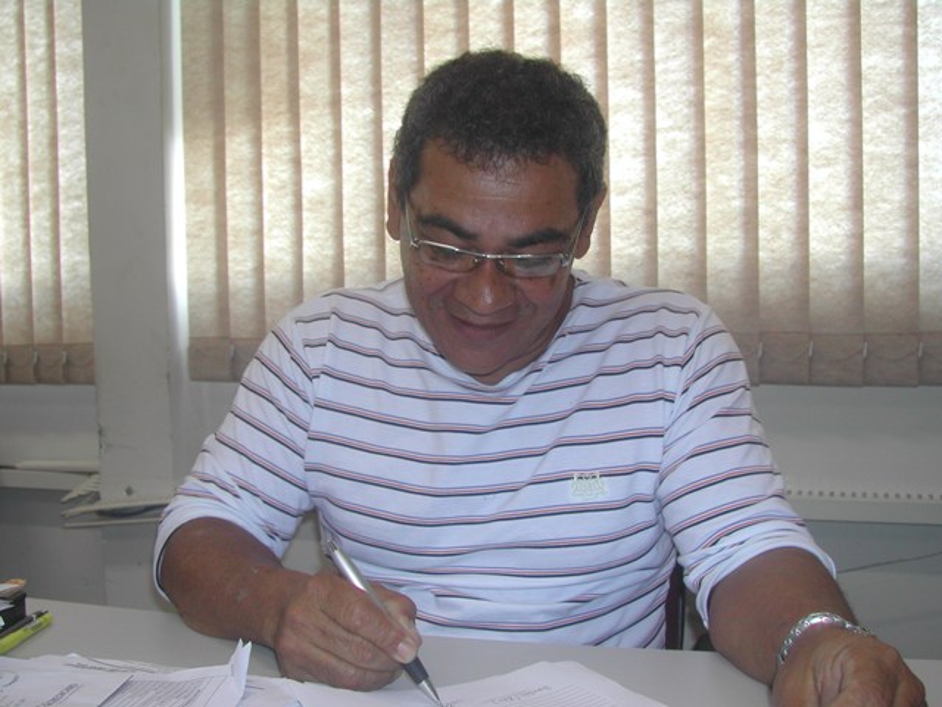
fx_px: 1034
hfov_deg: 49.0
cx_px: 471
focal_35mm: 38
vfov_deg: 37.7
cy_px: 354
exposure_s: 1/30
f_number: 2.8
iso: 100
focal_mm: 8
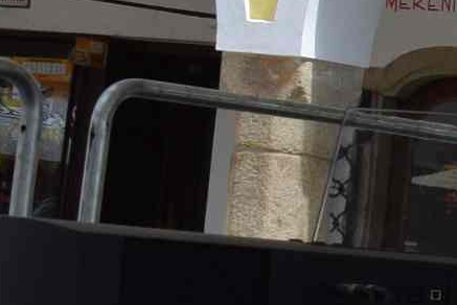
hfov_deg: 7.6
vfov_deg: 6.1
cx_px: 1507
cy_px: 161
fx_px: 2871
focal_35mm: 226
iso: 200
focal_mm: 22
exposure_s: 1/400
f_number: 10
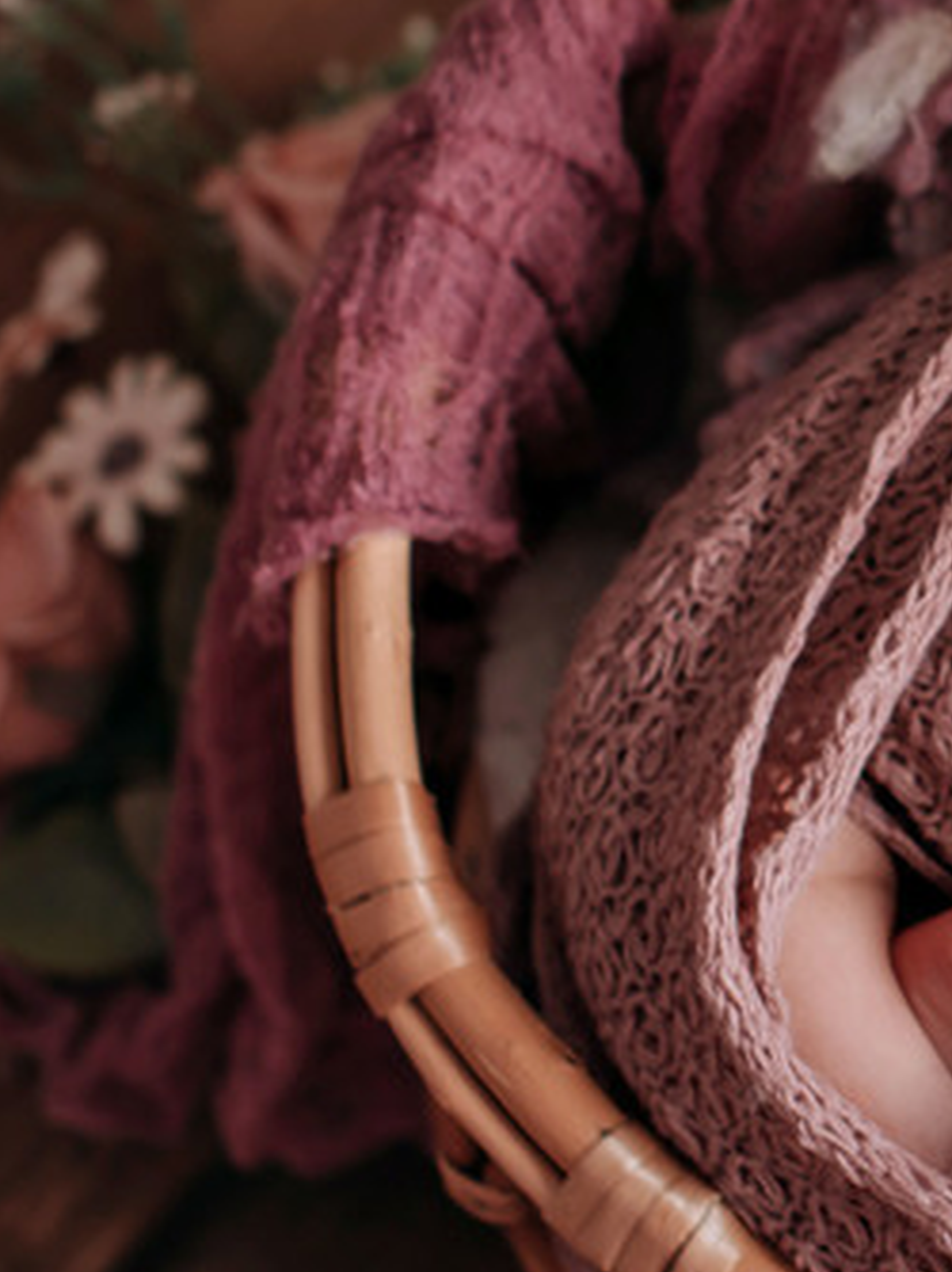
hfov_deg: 8.3
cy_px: 543
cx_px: 1607
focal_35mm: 173
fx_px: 6352
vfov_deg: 11.4
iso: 100
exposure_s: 1/125
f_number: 3.2
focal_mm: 50
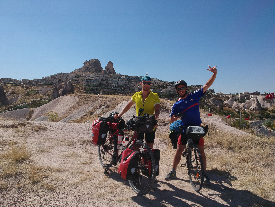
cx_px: 138
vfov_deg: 54.9
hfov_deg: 69.4
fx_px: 199
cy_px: 104
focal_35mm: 25
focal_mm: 4.49
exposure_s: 1/2000
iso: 102
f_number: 2.6
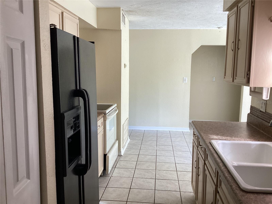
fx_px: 244
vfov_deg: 45.4
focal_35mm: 31
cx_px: 136
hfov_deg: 58.4
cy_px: 102
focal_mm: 3.3
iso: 64
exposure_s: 1/60
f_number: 2.4
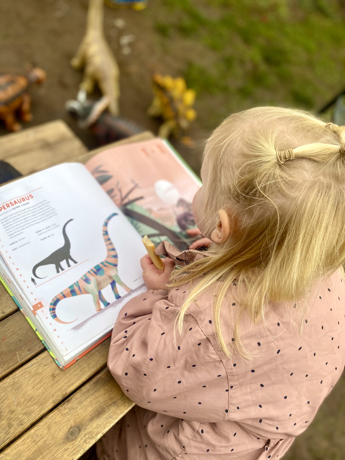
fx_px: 346
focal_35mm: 26
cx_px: 172
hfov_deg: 53.1
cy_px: 230
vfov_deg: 67.3
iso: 32
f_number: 1.8
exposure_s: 1/176
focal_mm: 4.25
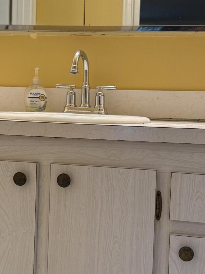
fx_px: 458
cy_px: 140
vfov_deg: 33.2
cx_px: 102
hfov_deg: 25.2
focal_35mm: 58
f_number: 1.78
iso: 160
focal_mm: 6.76
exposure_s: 1/120
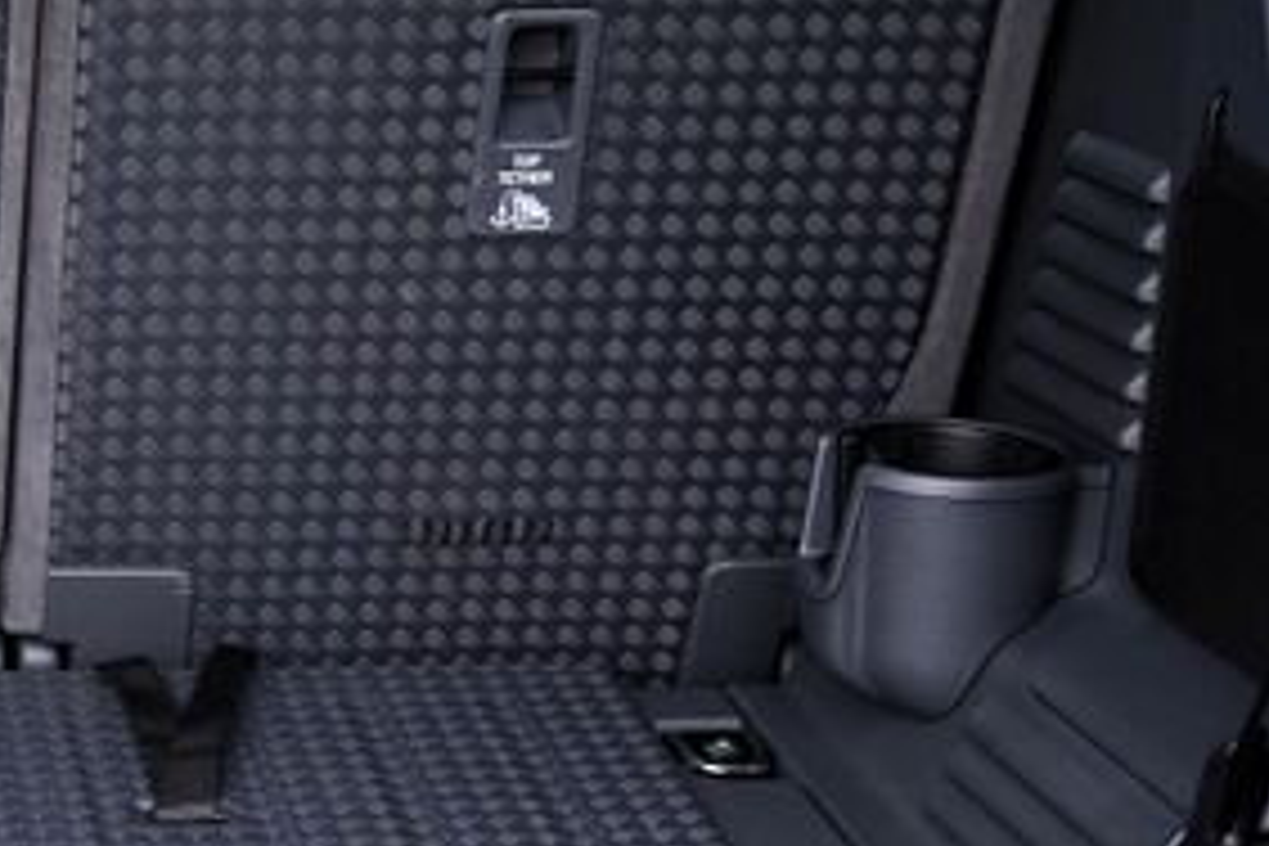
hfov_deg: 21.2
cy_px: 479
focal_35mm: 87
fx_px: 3067
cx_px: -382
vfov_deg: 15.7
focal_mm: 24
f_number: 2.8
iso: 125
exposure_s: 1/30
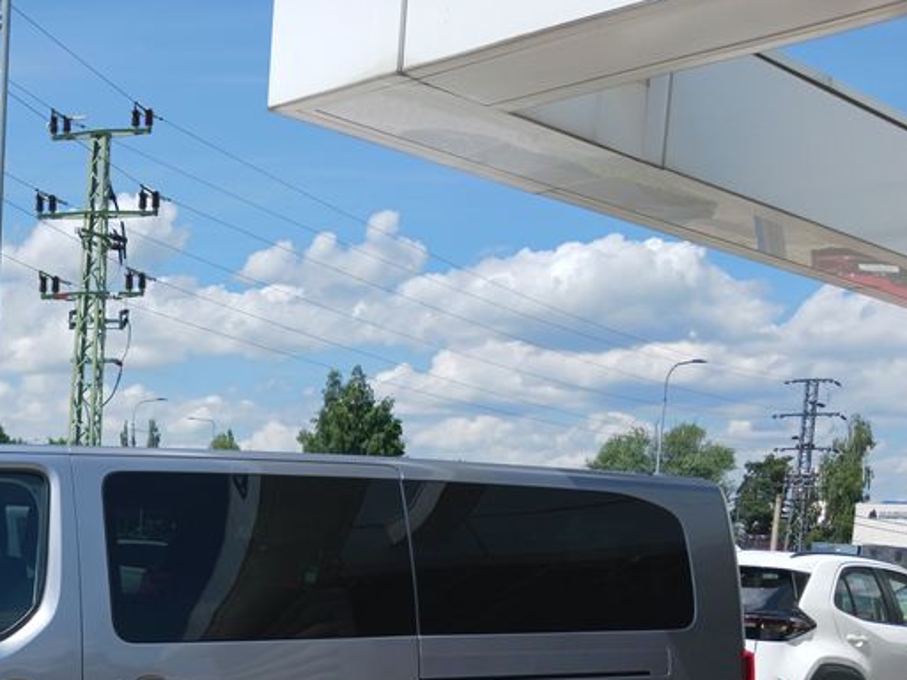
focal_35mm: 54
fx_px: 1415
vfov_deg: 25.7
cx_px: 69
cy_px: 675
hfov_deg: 33.4
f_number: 1.8
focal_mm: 4
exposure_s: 1/424
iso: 20
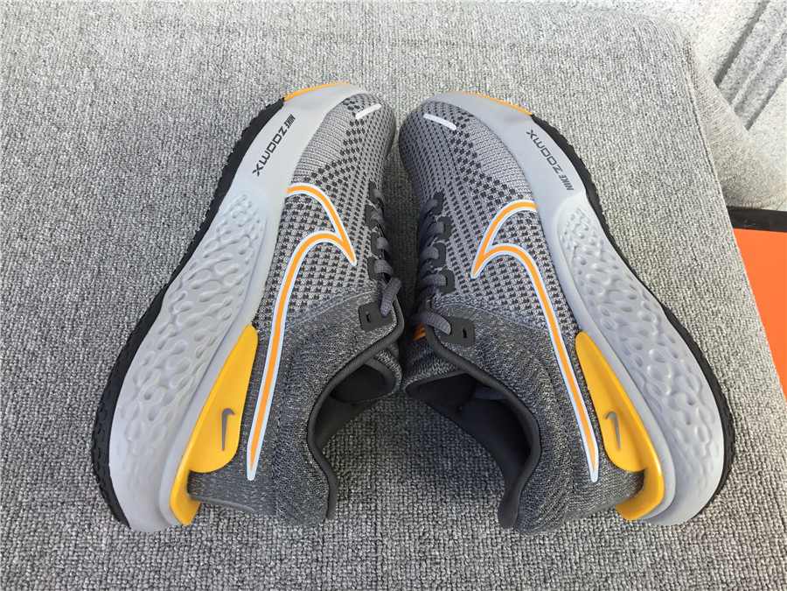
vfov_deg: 45.4
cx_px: 394
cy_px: 296
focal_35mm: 31
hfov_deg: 58.4
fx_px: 705
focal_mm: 3.3
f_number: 2.4
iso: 32
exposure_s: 1/100
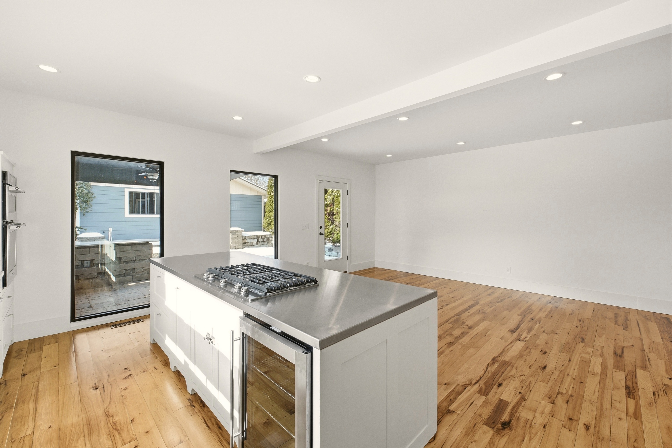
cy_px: 224
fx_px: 280
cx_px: 336
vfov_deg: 77.3
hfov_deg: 100.4
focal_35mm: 15
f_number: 9
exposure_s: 1/800
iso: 400
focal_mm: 10
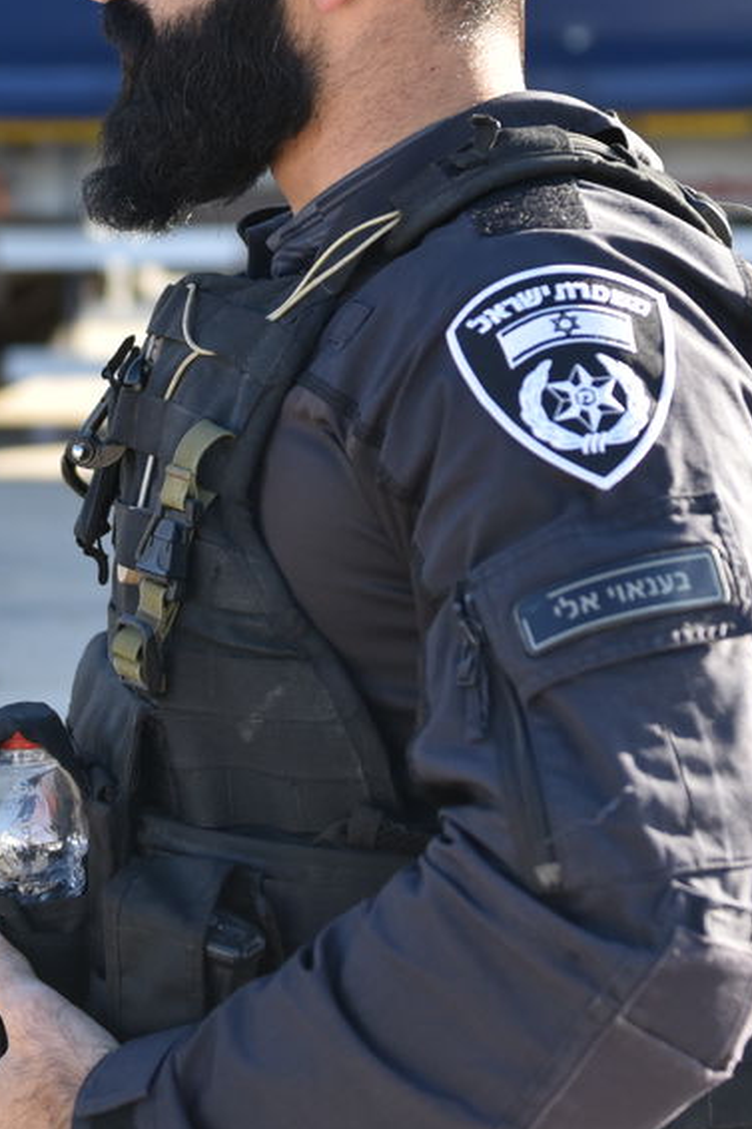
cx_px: 385
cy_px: 249
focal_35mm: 104
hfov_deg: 13.2
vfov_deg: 19.5
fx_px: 3260
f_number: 2.8
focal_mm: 42
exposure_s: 1/4000
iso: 720
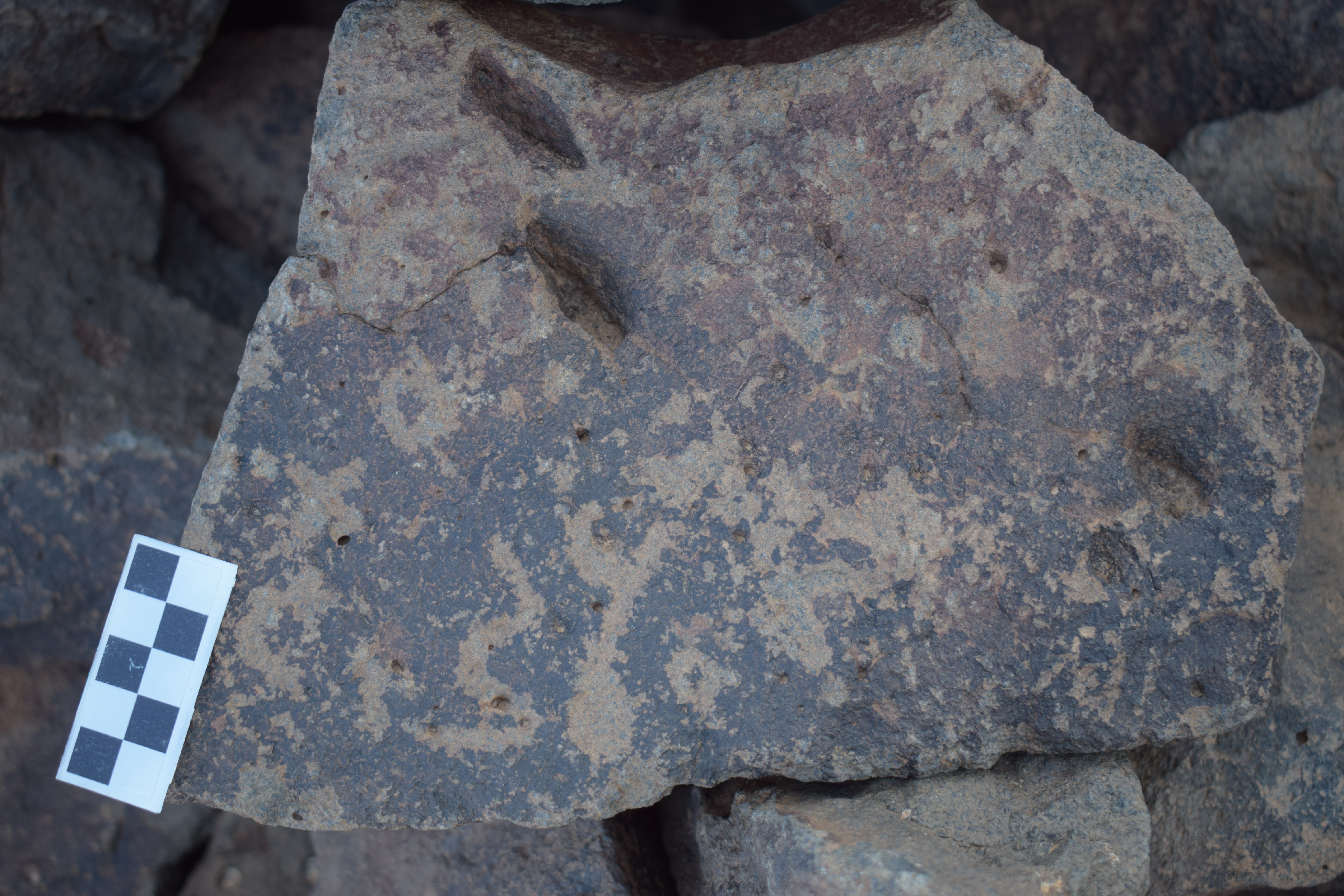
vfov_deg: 25.8
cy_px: 448
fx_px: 1960
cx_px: 672
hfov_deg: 37.9
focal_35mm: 52
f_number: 4.5
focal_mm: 35
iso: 200
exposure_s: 1/125
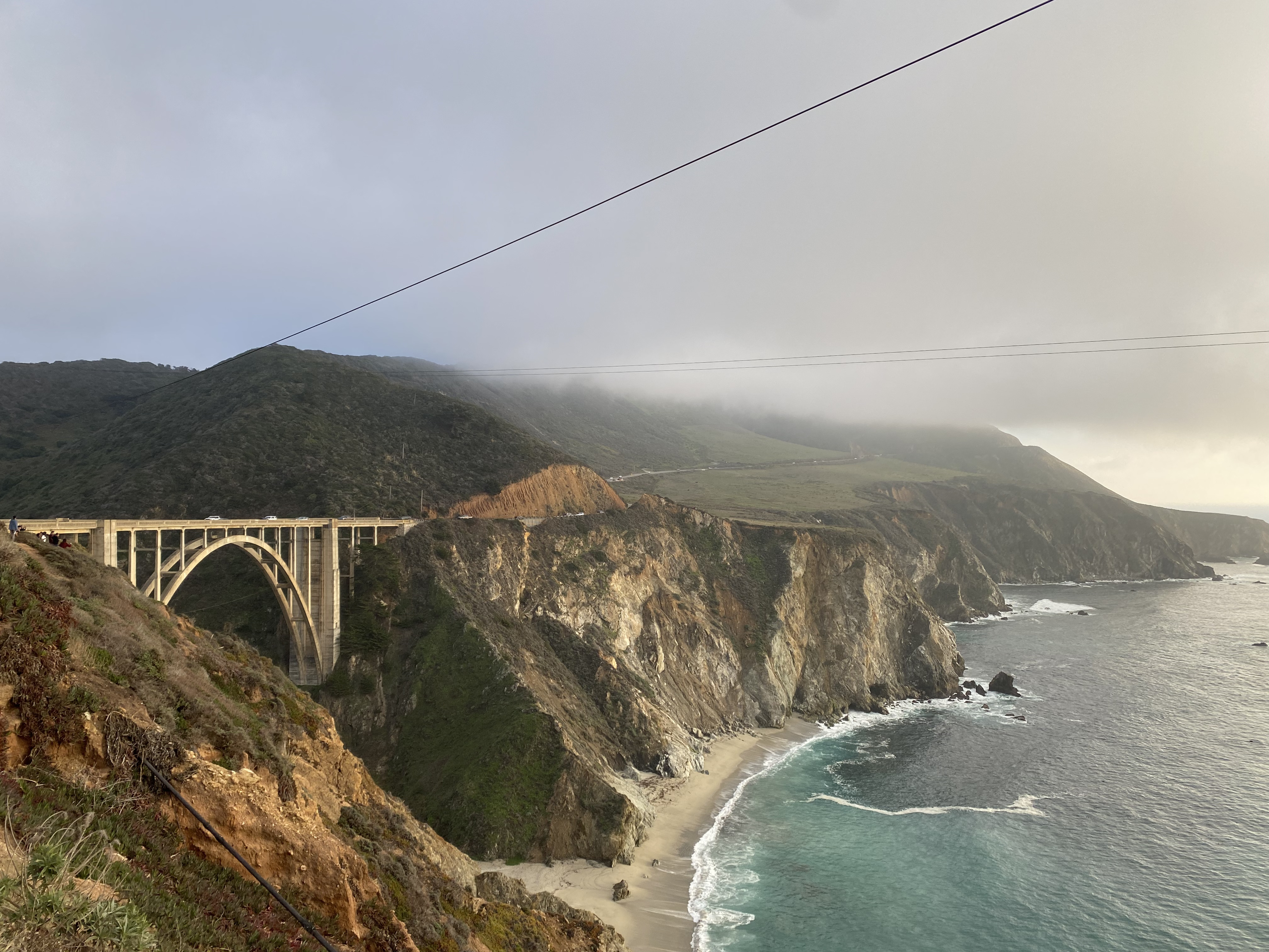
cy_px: 476
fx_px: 953
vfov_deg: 53.1
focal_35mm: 26
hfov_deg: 67.3
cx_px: 634
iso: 32
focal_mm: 4.25
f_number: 1.8
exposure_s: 1/669
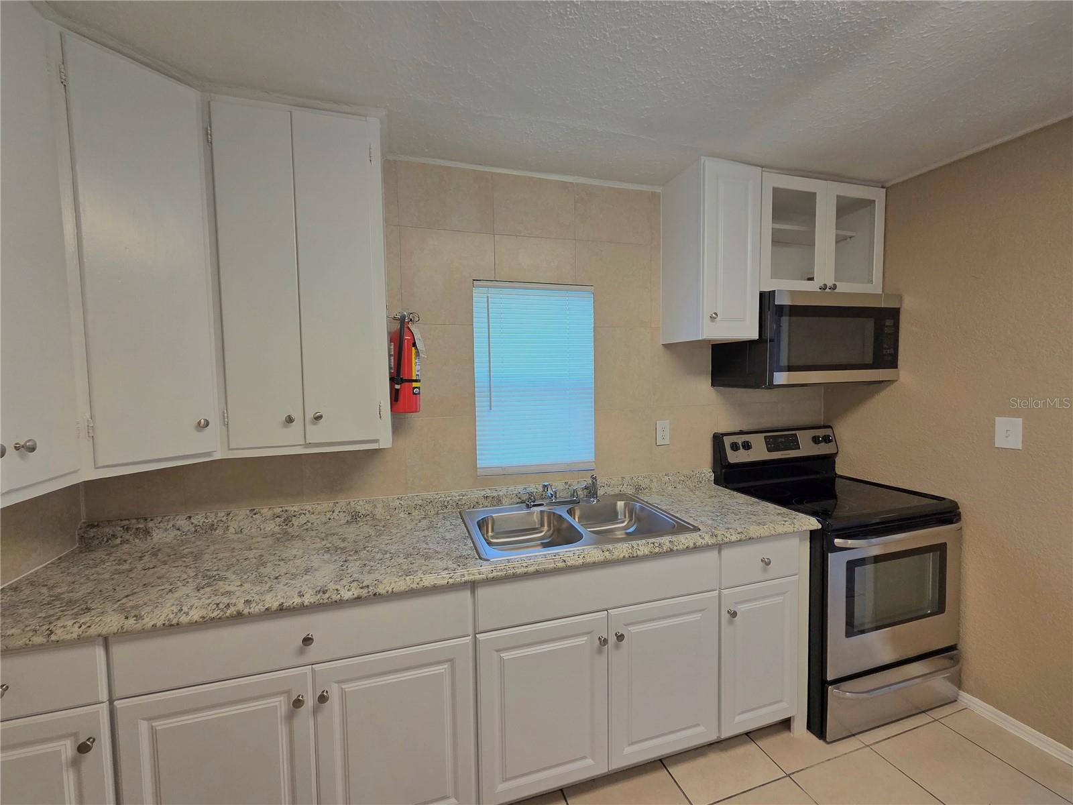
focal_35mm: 13
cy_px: 402
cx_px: 536
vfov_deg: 89.9
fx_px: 403
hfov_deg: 106.2
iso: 160
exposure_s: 1/120
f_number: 2.2
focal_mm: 2.2
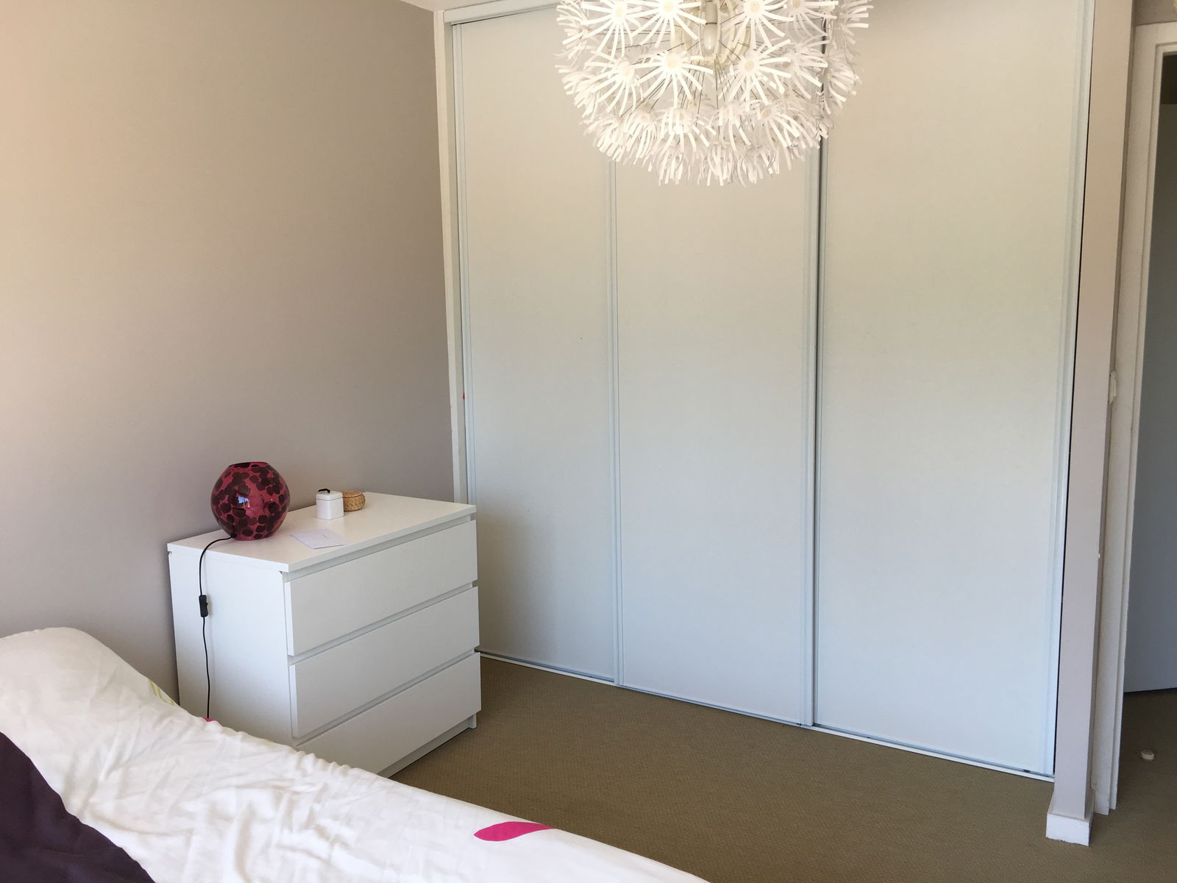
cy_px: 442
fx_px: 986
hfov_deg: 61.7
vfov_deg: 48.2
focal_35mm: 29
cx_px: 588
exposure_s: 1/100
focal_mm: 4.15
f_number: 2.2
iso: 25
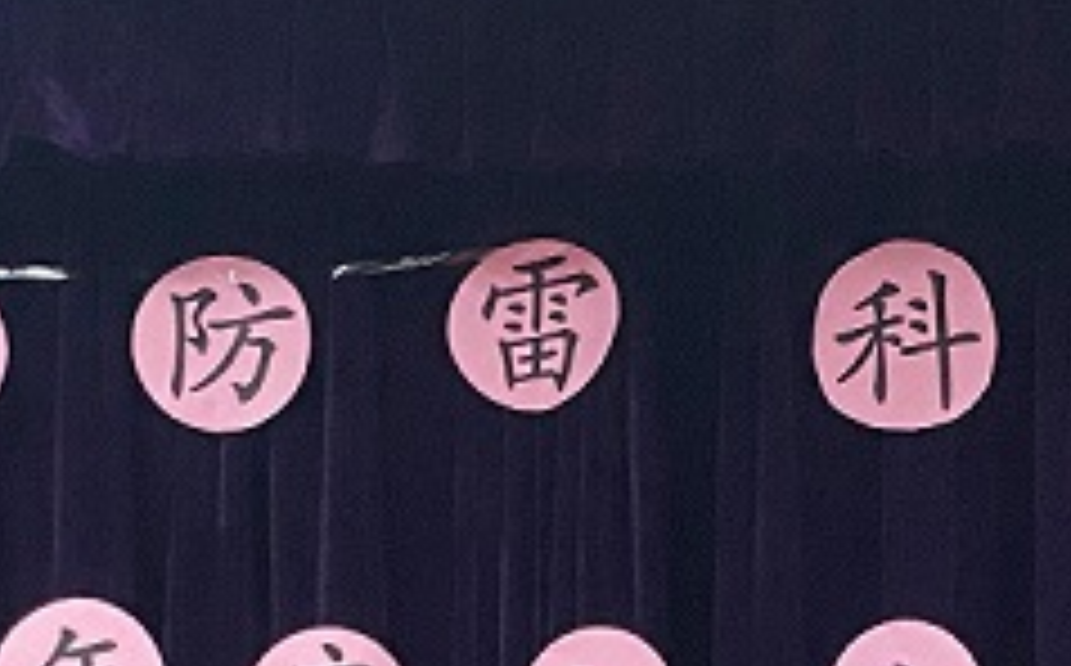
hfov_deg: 18.0
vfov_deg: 10.1
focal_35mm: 116
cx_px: 540
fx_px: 3381
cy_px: 1494
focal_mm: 4.25
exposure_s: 1/50
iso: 125
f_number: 1.8
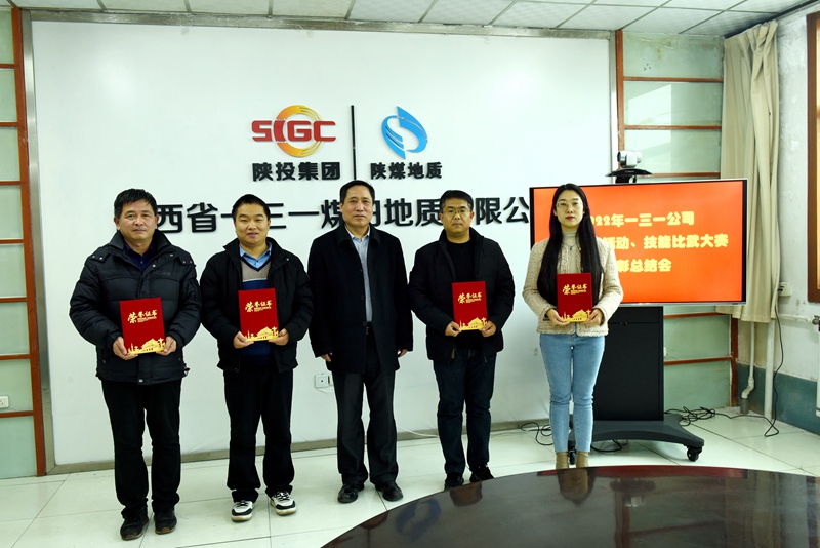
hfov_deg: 60.3
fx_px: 706
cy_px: 274
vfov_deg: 42.4
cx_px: 410
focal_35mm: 31
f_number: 8
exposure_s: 1/25
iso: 640
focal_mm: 31
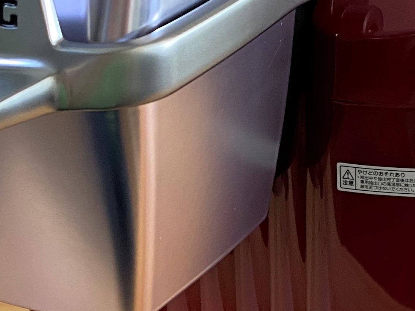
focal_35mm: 92
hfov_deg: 21.1
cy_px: 251
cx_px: 334
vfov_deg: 15.9
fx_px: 1103
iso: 125
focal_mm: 4.25
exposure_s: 1/82
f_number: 1.8
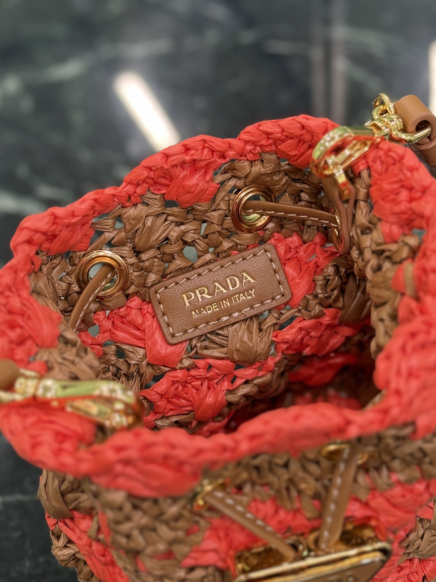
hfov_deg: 30.3
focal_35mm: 48
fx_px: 806
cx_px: 218
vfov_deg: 39.7
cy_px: 291
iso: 125
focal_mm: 6.76
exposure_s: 1/60
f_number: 1.78
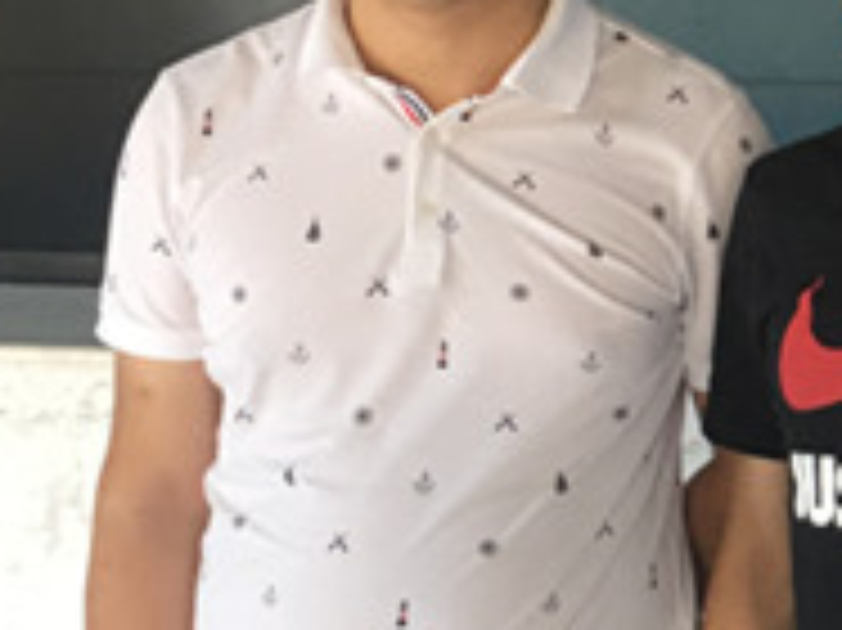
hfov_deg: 19.3
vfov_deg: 15.7
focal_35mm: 93
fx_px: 2261
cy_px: 63
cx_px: 1139
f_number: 2.2
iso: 40
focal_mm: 4.15
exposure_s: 1/17
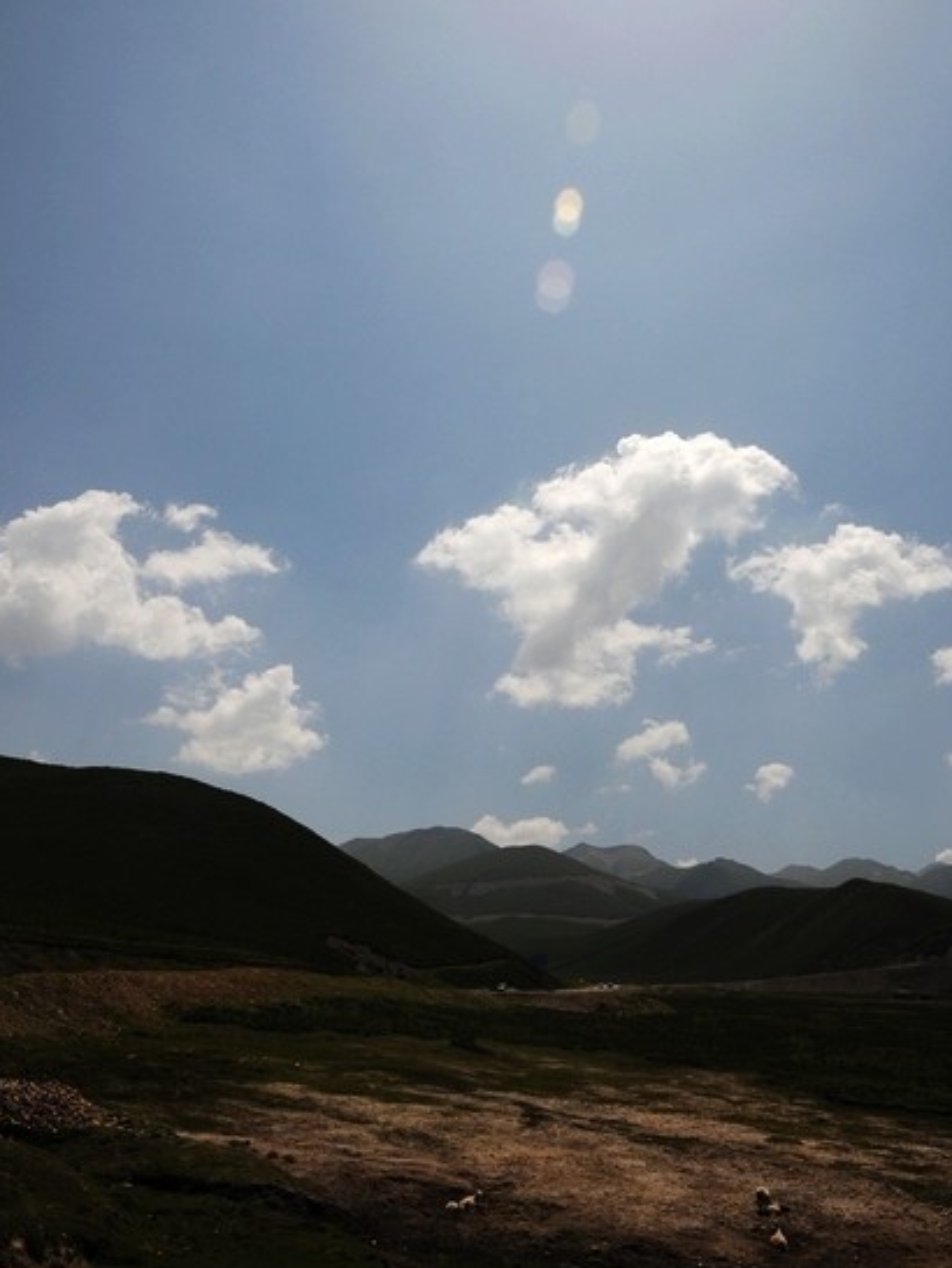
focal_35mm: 27
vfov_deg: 65.2
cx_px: 484
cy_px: 583
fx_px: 989
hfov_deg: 51.4
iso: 200
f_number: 9
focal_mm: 16
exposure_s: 1/1250
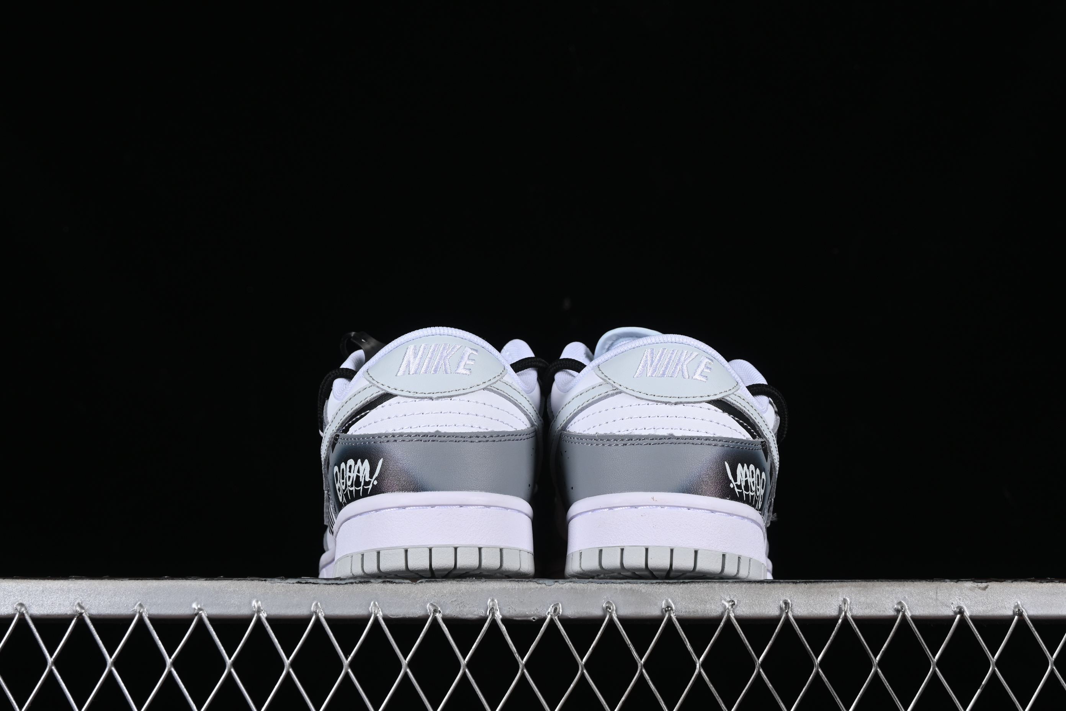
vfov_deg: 18.2
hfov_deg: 27.0
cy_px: 356
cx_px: 533
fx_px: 2221
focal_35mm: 75
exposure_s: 1/80
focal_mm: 50
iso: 160
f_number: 8
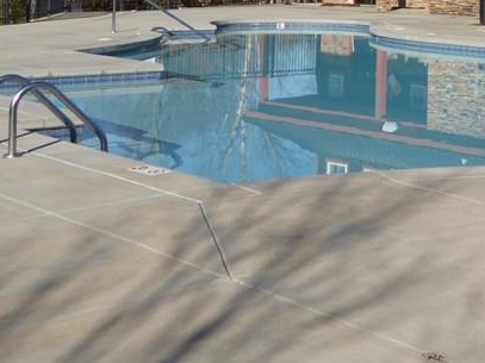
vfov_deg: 17.1
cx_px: 541
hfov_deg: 22.2
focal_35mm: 83
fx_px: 1163
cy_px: -61
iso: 100
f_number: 3.6
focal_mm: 5.8
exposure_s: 1/1300
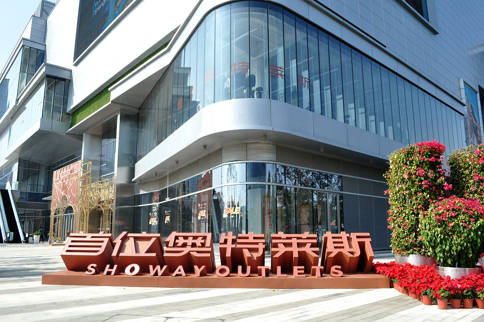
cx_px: 242
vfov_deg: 47.8
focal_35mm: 27
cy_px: 161
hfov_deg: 67.4
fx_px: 363
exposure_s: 1/640
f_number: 11
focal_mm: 18
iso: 800
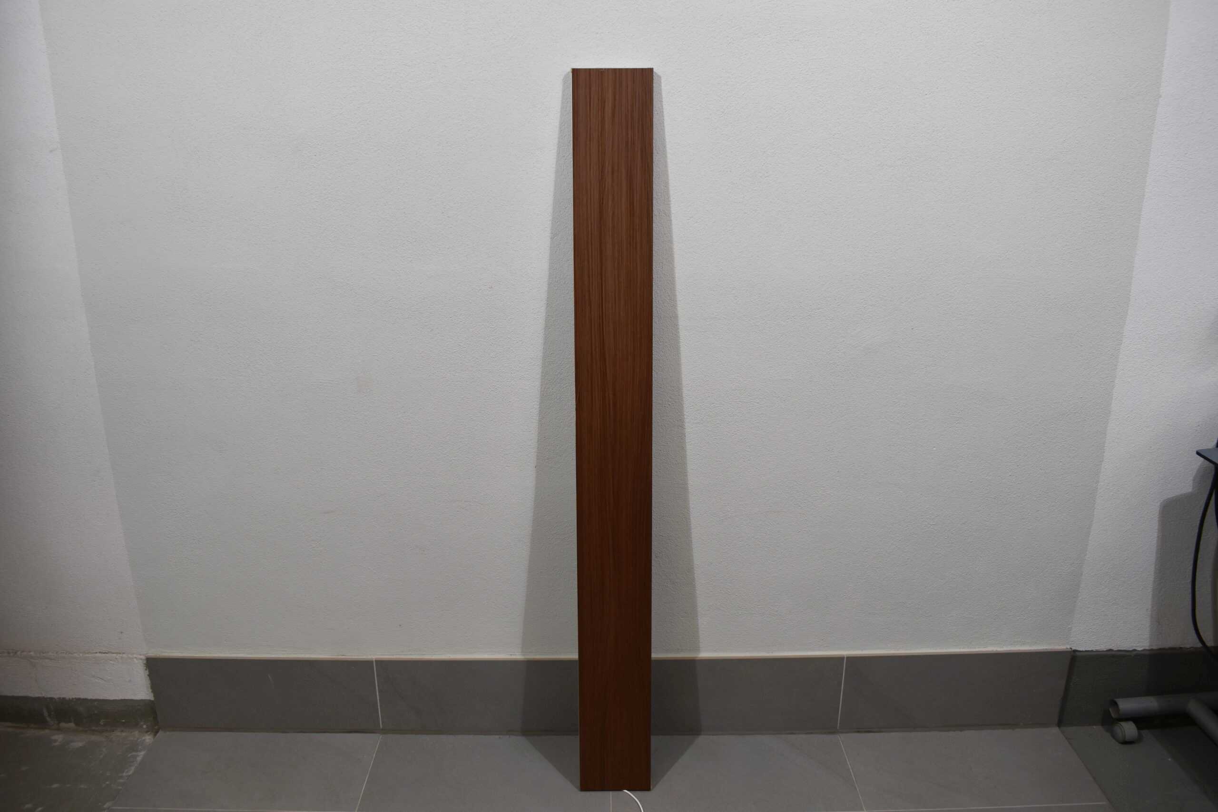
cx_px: 609
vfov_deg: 47.9
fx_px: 913
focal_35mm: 27
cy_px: 406
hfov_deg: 67.4
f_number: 5.6
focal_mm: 18
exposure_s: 1/125
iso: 400
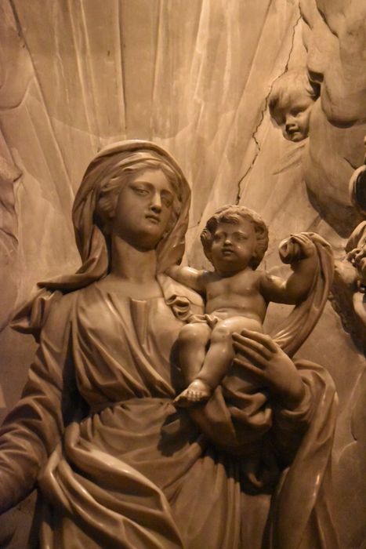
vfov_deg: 14.4
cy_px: 274
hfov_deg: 9.6
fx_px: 2172
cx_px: 183
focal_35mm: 142
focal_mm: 95
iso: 12800
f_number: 4.5
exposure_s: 1/50
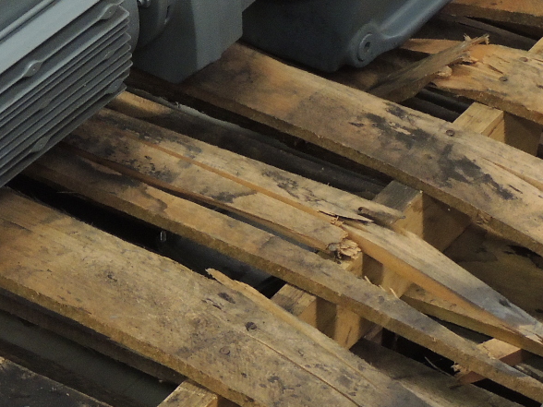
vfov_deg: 10.7
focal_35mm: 136
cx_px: 70
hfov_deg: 14.4
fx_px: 2133
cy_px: -82
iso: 400
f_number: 3.6
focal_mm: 8.9
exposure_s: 1/13
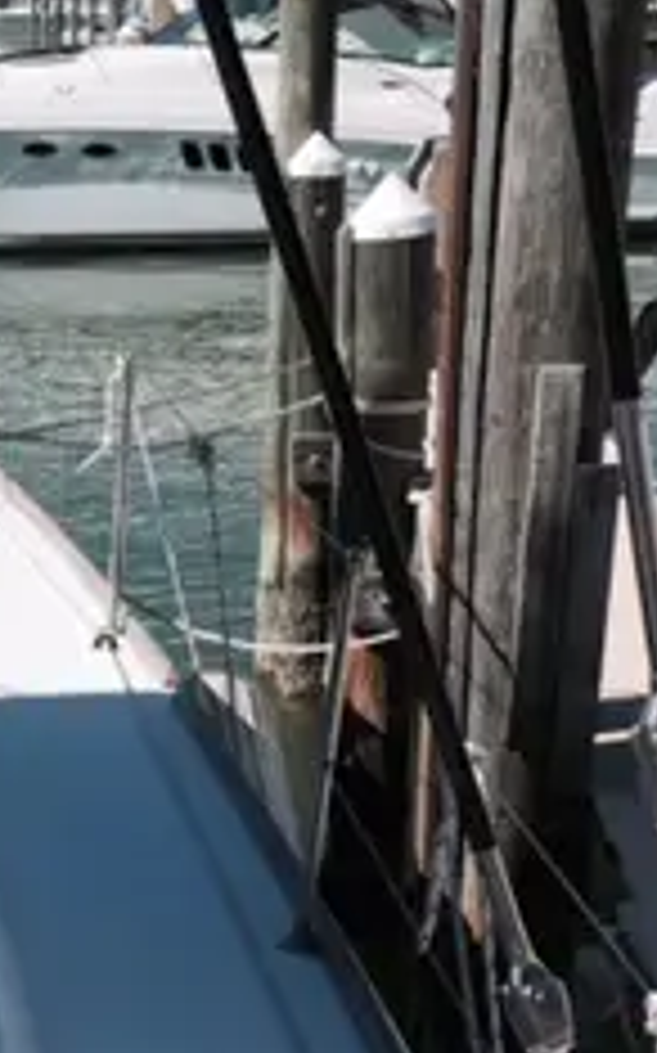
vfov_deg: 24.1
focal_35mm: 84
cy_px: 914
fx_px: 2409
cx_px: -230
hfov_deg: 14.8
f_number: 2.2
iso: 32
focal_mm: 4.15
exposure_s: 1/3049
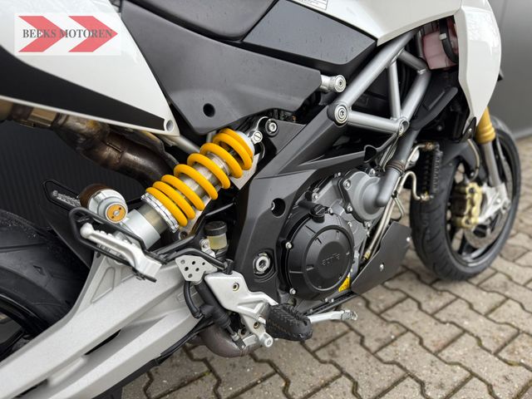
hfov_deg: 71.6
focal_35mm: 24
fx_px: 369
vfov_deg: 56.8
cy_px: 200
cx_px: 266
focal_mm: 6.76
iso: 100
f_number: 1.78
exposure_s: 1/372
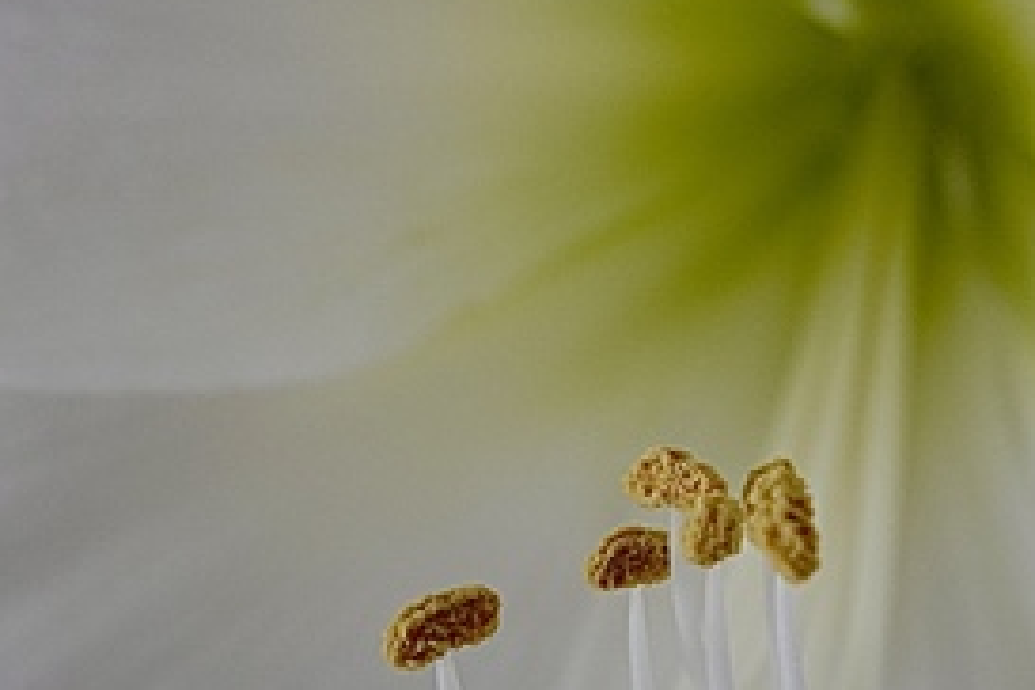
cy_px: 404
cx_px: 804
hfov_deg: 24.7
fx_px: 2329
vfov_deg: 16.8
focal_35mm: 81
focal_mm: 17.88
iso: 400
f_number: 4
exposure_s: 1/50
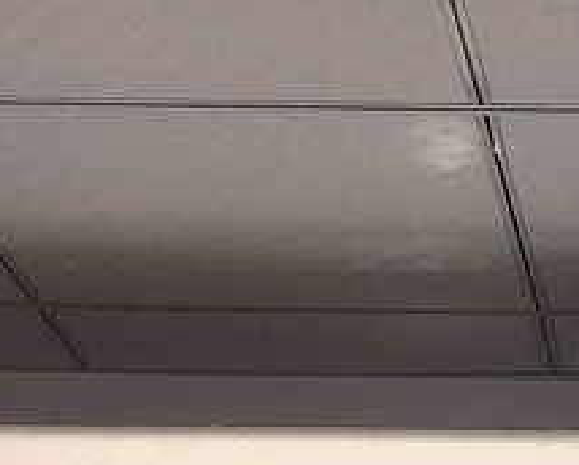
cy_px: 1119
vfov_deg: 8.4
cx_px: 839
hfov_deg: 11.0
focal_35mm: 169
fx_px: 2901
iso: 40
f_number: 2.2
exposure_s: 1/50
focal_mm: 4.15
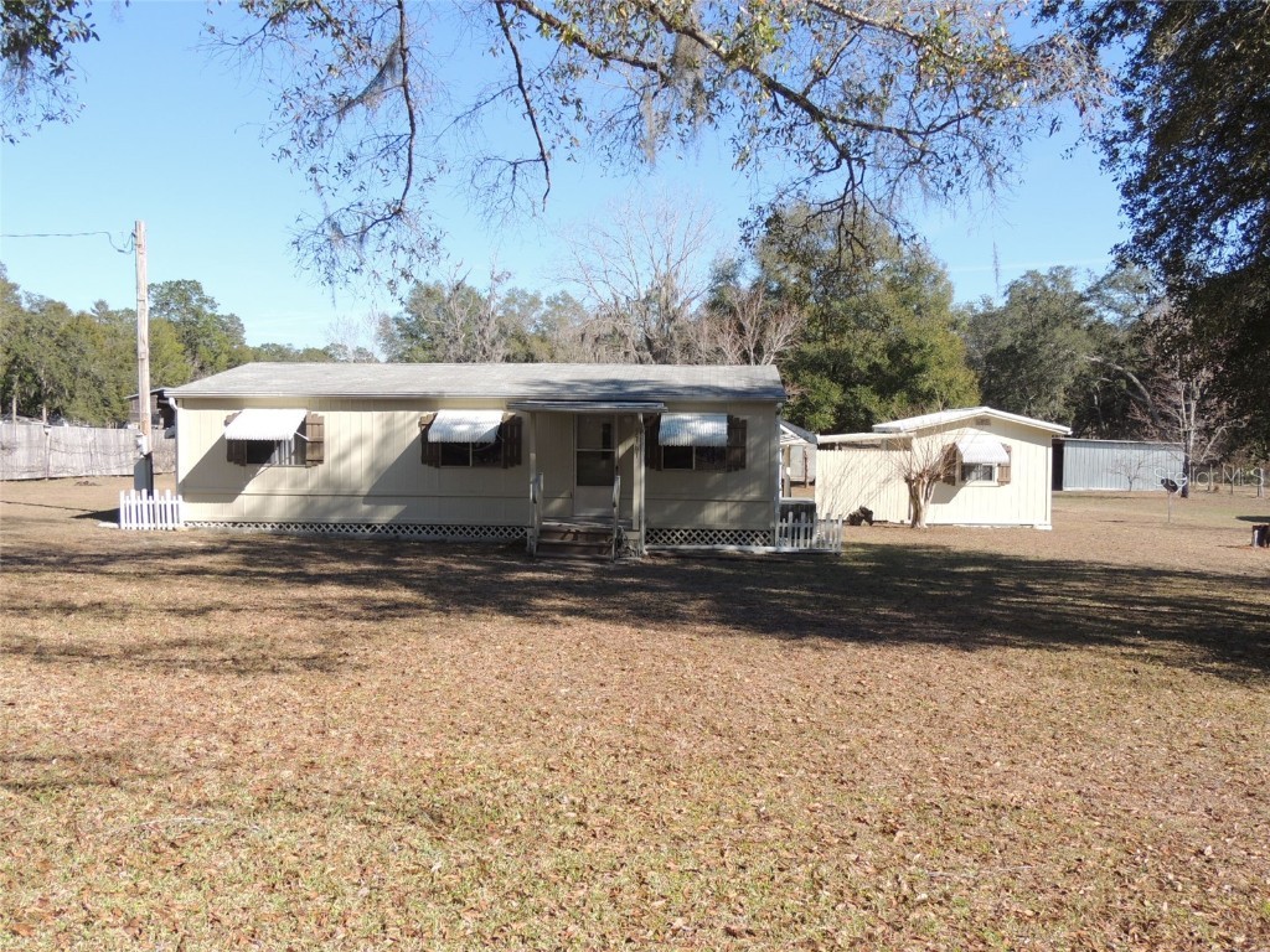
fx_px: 1101
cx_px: 635
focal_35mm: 30
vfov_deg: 46.8
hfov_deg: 60.0
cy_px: 476
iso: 100
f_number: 3.1
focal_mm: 5.3
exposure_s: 1/640
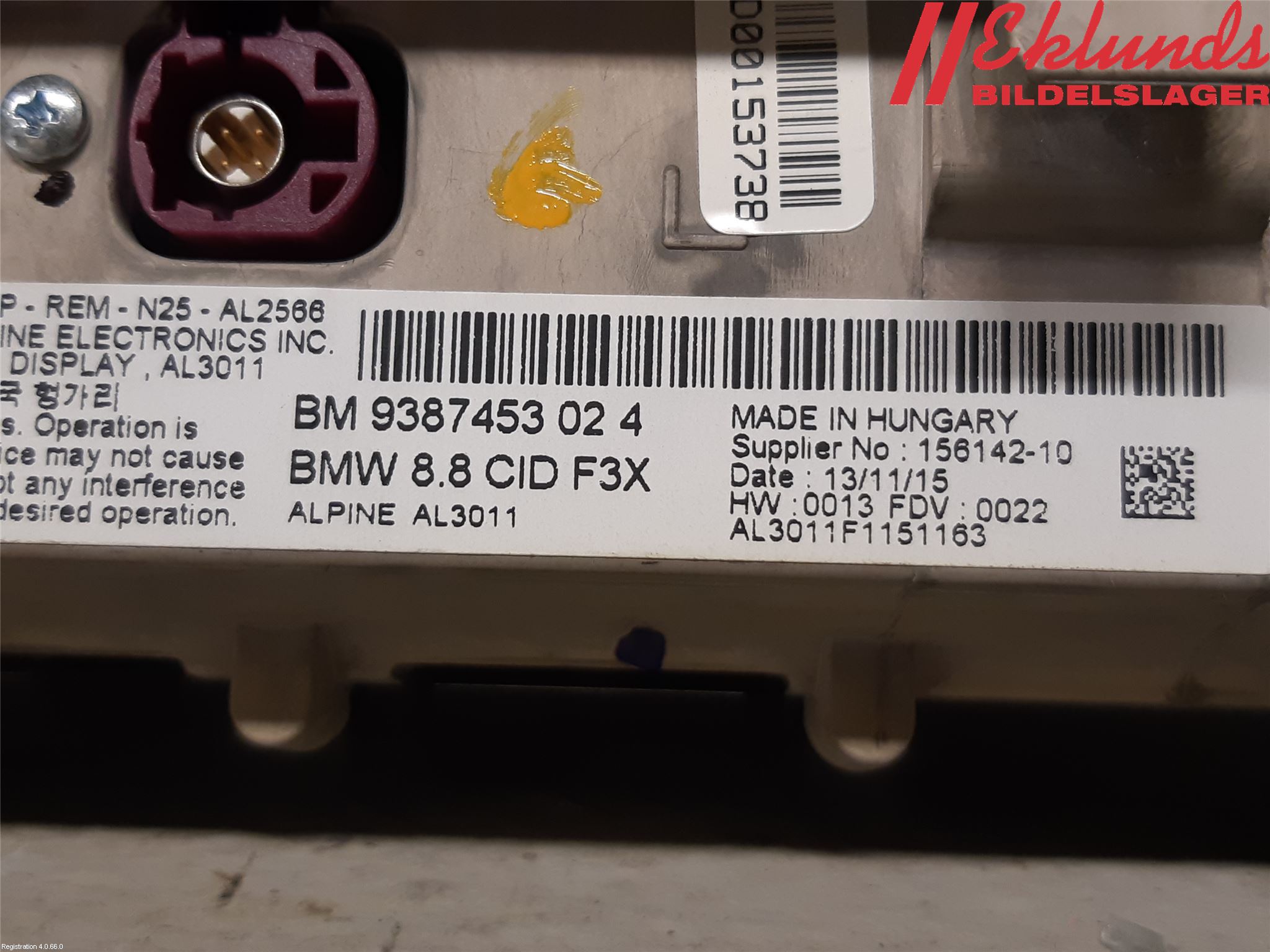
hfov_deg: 67.3
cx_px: 635
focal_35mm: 26
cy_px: 476
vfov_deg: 53.1
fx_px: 954
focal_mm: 3.93
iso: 100
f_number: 1.7
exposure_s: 1/50
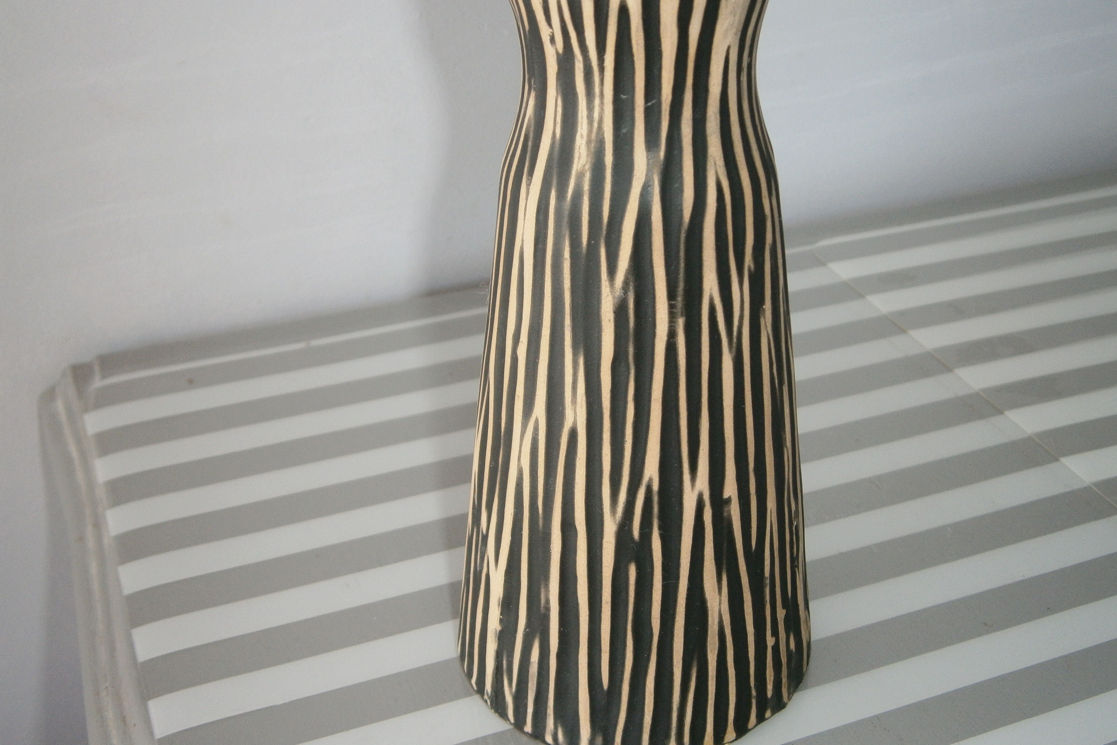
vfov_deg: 27.5
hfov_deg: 40.3
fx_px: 1520
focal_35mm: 49
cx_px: 559
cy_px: 358
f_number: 3.4
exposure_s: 1/40
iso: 125
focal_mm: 8.3
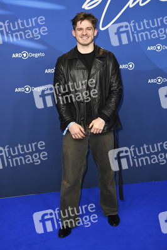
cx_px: 84
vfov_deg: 35.7
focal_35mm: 56
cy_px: 125
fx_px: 390
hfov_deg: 24.2
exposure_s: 1/320
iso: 800
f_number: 4
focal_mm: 56
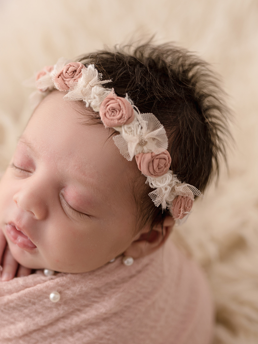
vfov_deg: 34.9
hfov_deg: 26.5
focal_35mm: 55
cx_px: 95
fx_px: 547
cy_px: 182
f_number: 2.8
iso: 100
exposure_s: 1/100
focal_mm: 35
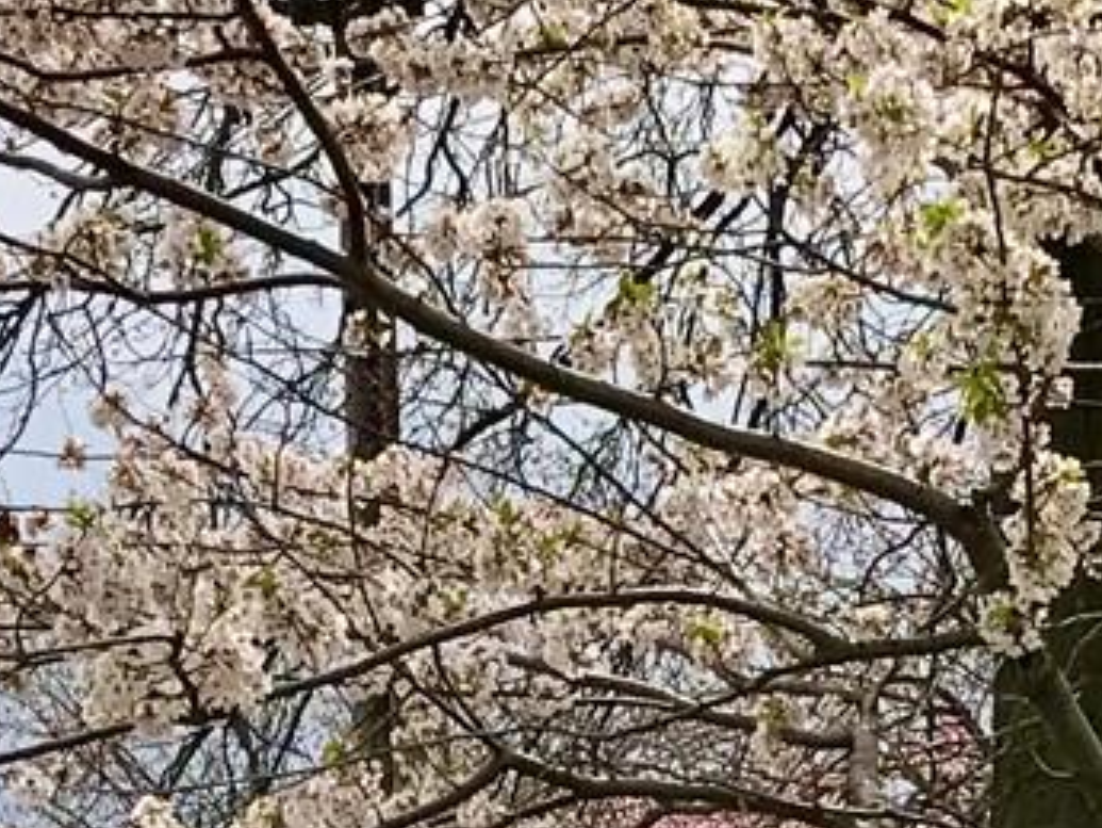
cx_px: 824
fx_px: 5286
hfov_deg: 11.9
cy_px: 1304
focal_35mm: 166
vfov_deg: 8.7
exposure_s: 1/3096
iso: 20
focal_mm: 3.99
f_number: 1.8
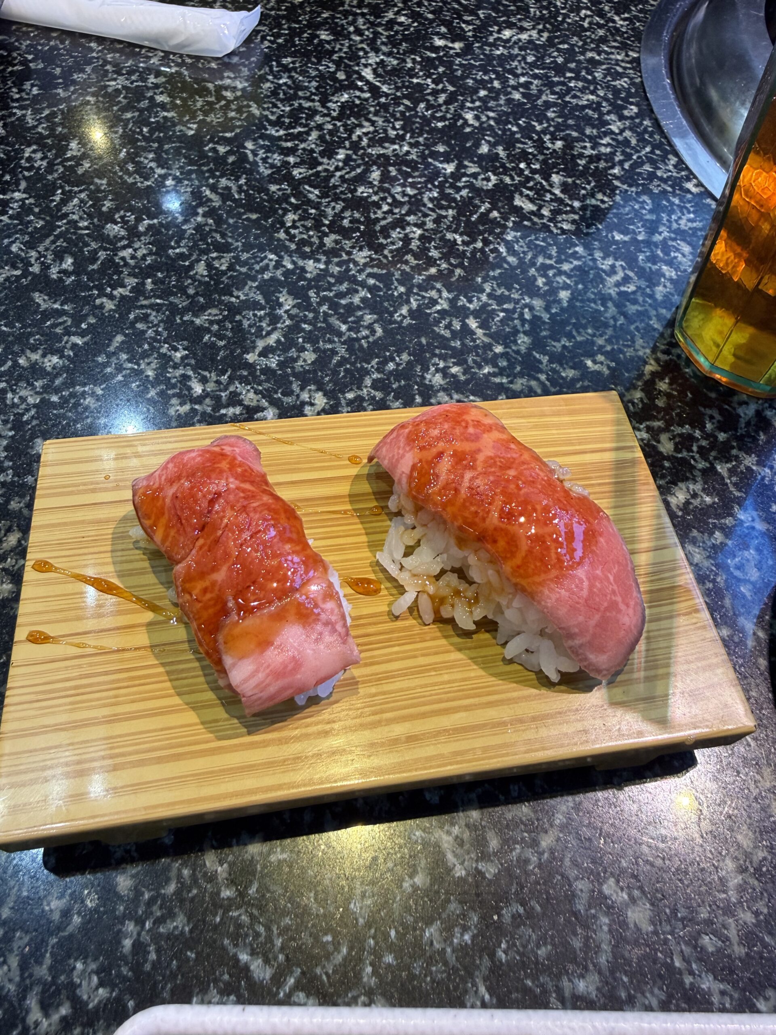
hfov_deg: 56.8
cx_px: 388
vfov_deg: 71.6
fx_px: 717
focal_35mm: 24
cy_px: 518
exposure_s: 1/99
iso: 160
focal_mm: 2.22
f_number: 2.2
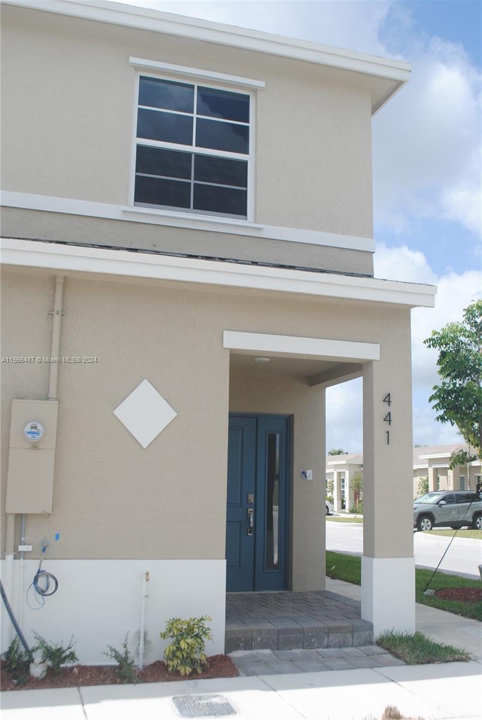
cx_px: 241
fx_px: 721
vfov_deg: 53.1
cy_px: 360
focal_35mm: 36
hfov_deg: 37.0
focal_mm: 24
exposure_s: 1/250
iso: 100
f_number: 8
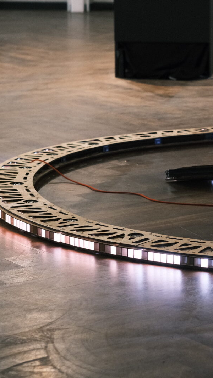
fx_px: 1336
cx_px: 211
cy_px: 188
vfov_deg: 16.1
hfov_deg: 9.1
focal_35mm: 133
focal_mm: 56
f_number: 2.8
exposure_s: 1/90
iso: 1600
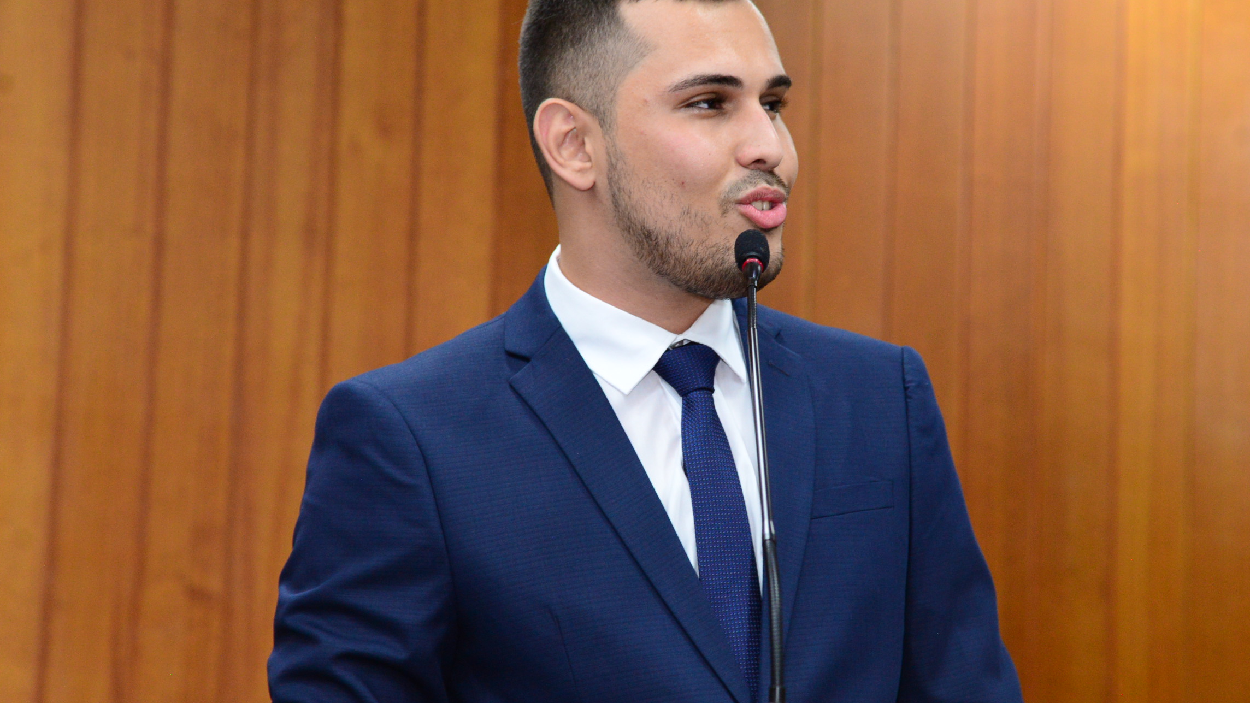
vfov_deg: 9.0
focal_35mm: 135
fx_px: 4475
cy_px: 359
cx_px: 700
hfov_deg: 15.9
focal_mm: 98
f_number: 4.5
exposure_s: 1/60
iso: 2500
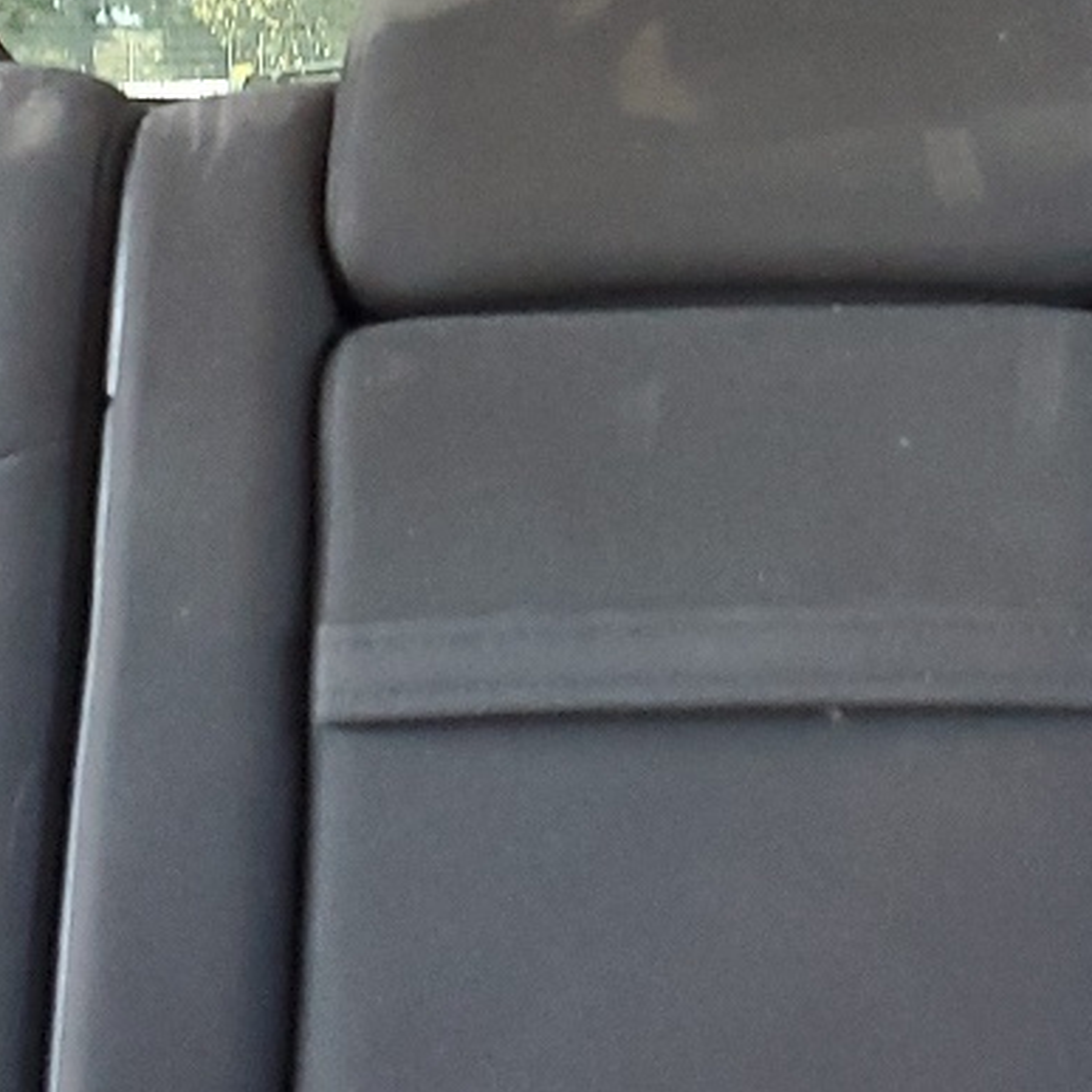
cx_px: 697
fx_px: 3391
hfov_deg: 18.3
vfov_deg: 18.1
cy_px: 175
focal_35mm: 95
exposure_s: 1/60.2
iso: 293
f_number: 1.5
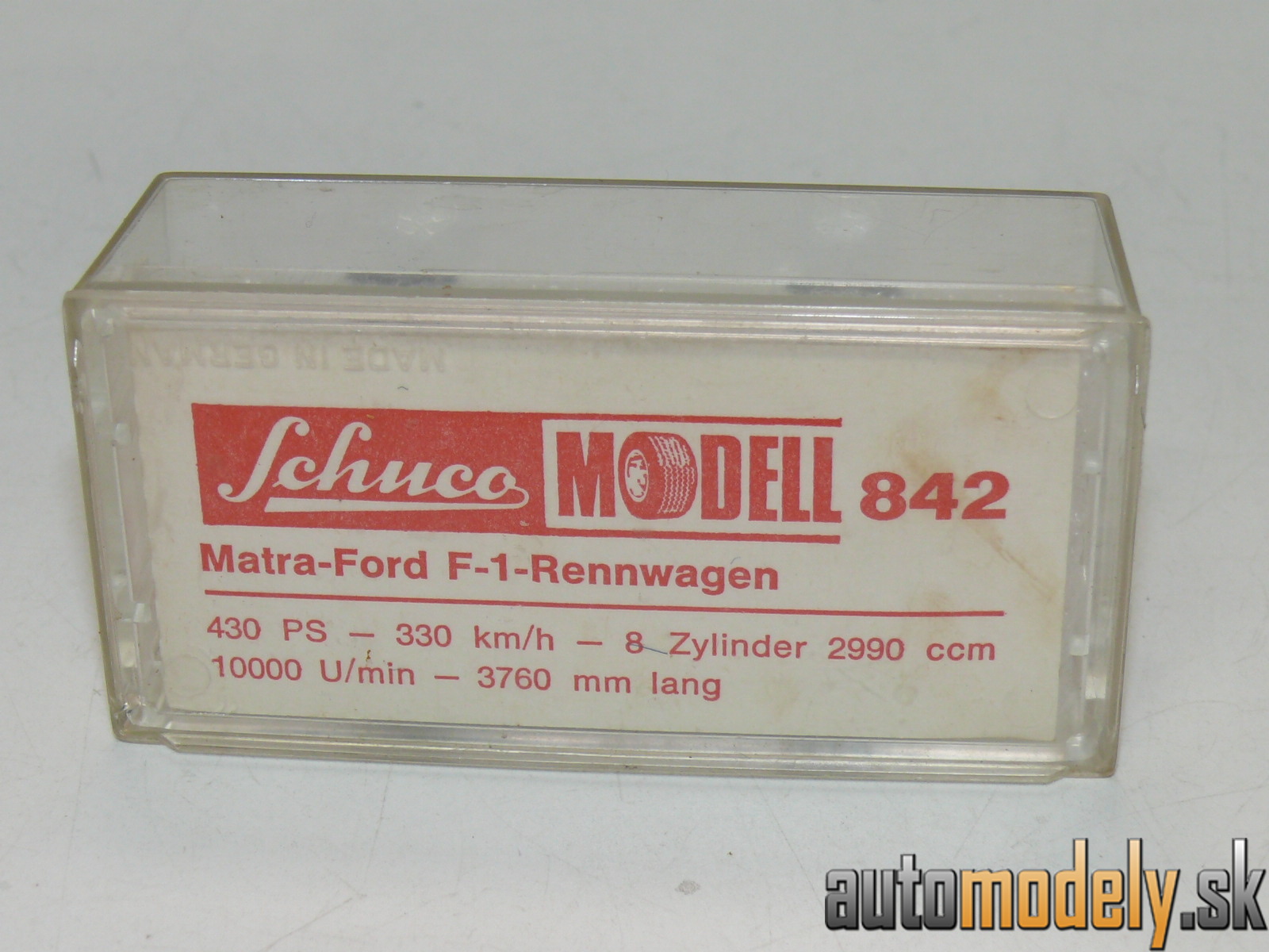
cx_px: 634
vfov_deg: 17.0
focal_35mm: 87
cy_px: 476
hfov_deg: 22.5
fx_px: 3189
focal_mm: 12.2
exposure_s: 1/30
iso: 100
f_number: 4
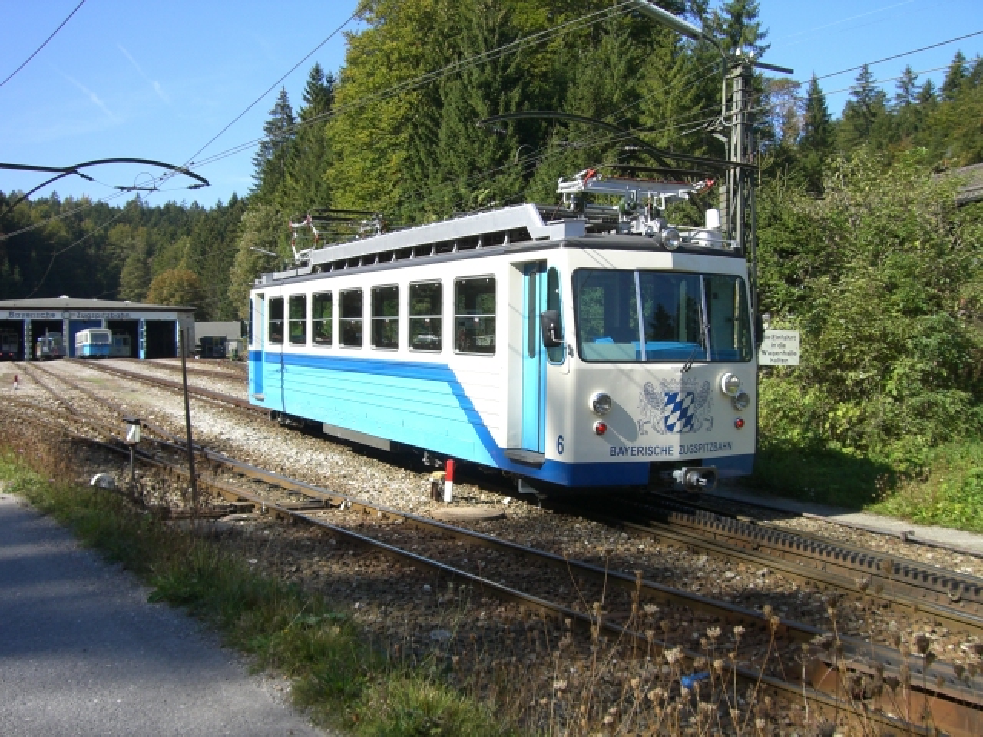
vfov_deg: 37.7
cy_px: 368
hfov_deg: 49.0
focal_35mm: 38
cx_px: 492
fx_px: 1079
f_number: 4.3
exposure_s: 1/320
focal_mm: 6.2
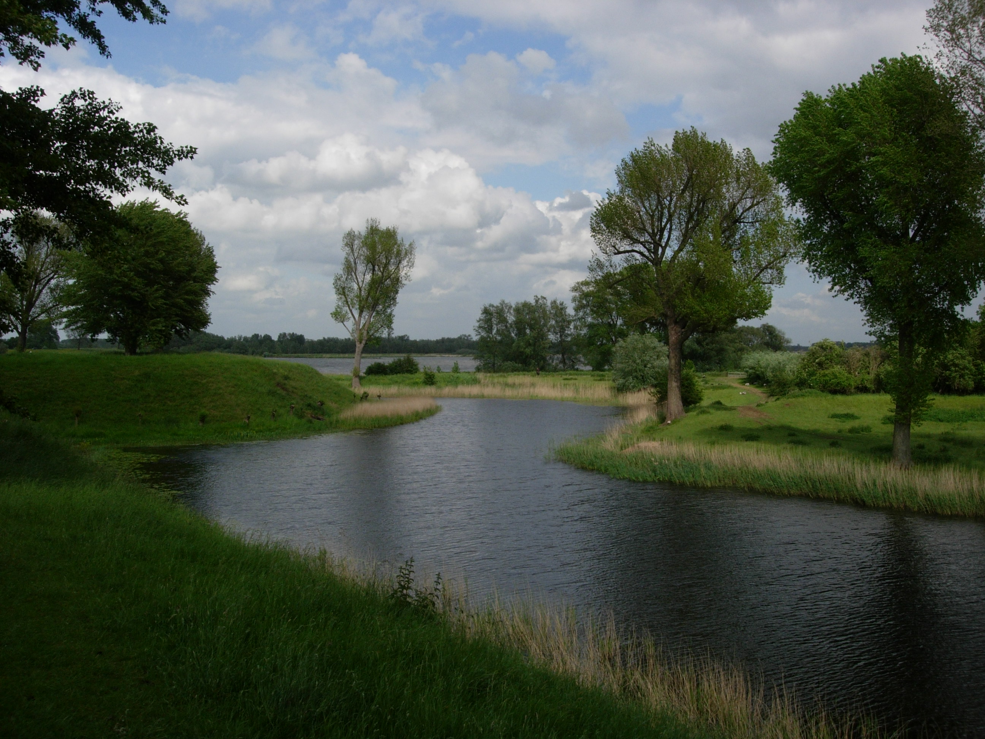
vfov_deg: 37.7
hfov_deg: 49.0
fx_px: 1081
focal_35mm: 38
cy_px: 370
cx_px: 492
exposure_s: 1/939
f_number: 4.8
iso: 64
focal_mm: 7.8
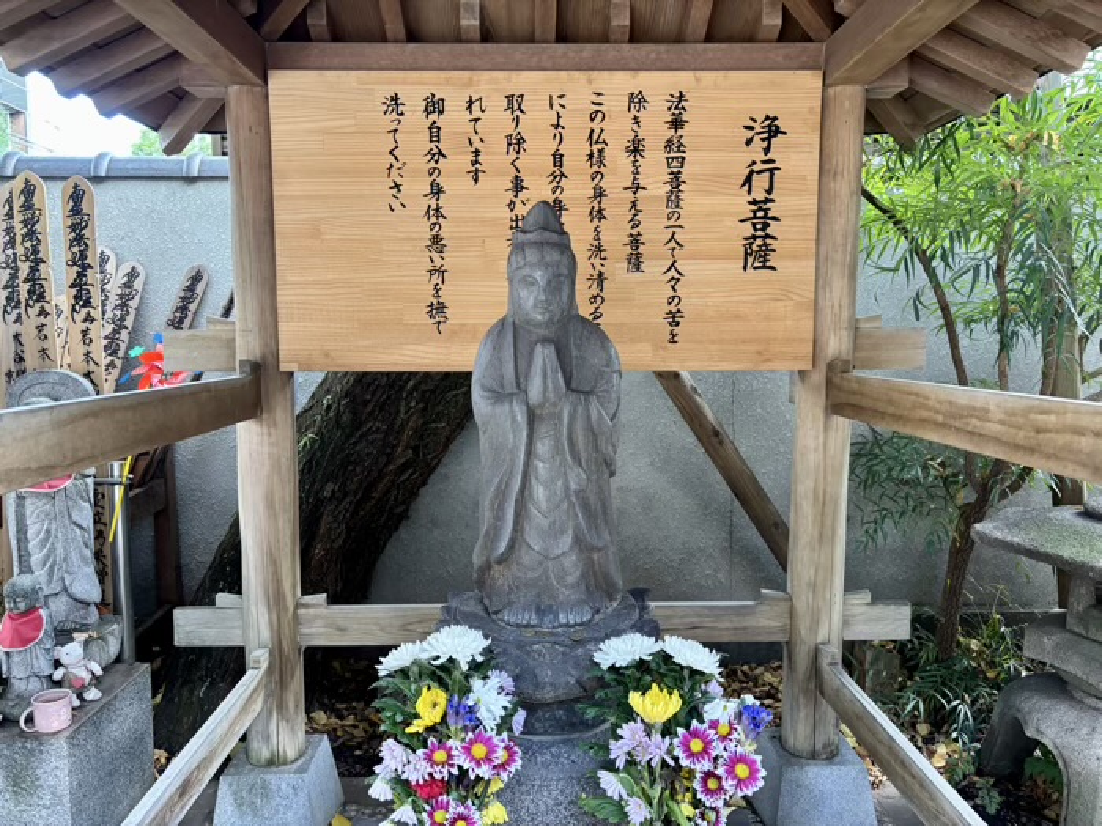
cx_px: 551
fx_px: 828
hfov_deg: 67.3
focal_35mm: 26
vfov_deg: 53.1
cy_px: 413
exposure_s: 1/60
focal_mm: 5.96
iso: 200
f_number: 1.6
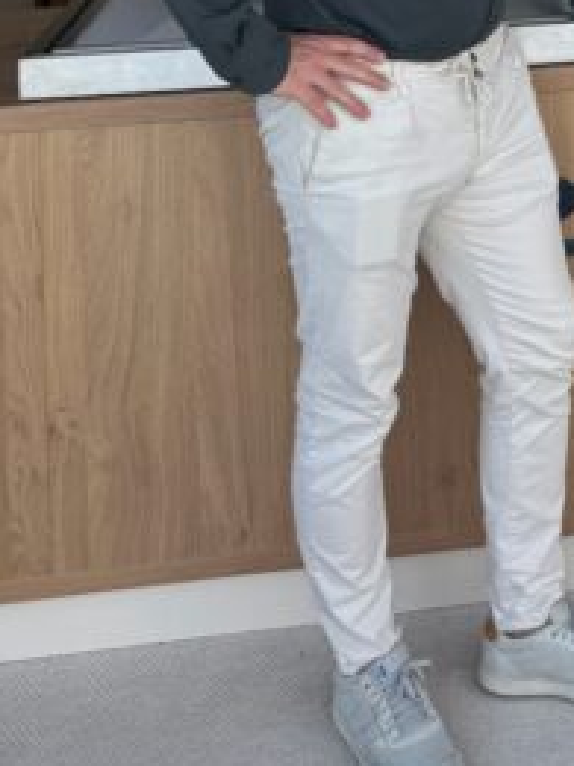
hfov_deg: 19.2
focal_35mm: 71
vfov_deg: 22.9
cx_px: 748
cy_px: -339
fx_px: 1570
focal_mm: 6.76
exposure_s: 1/1076
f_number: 1.78
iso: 80
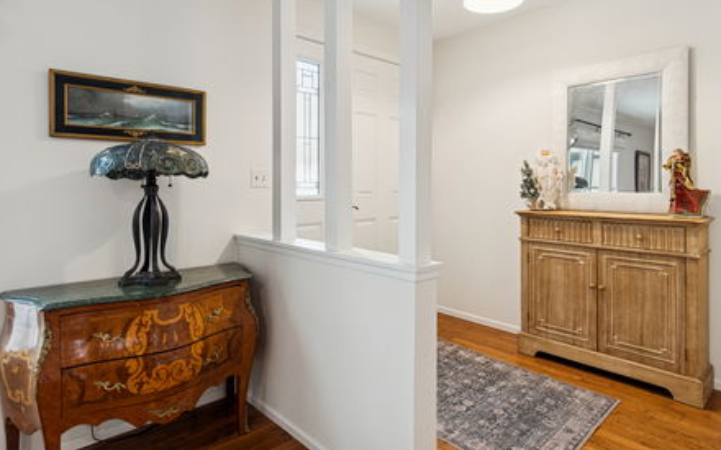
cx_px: 372
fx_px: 393
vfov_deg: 59.5
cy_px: 200
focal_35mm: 20
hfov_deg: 85.0
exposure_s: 1/10
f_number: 8
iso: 320
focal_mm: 12
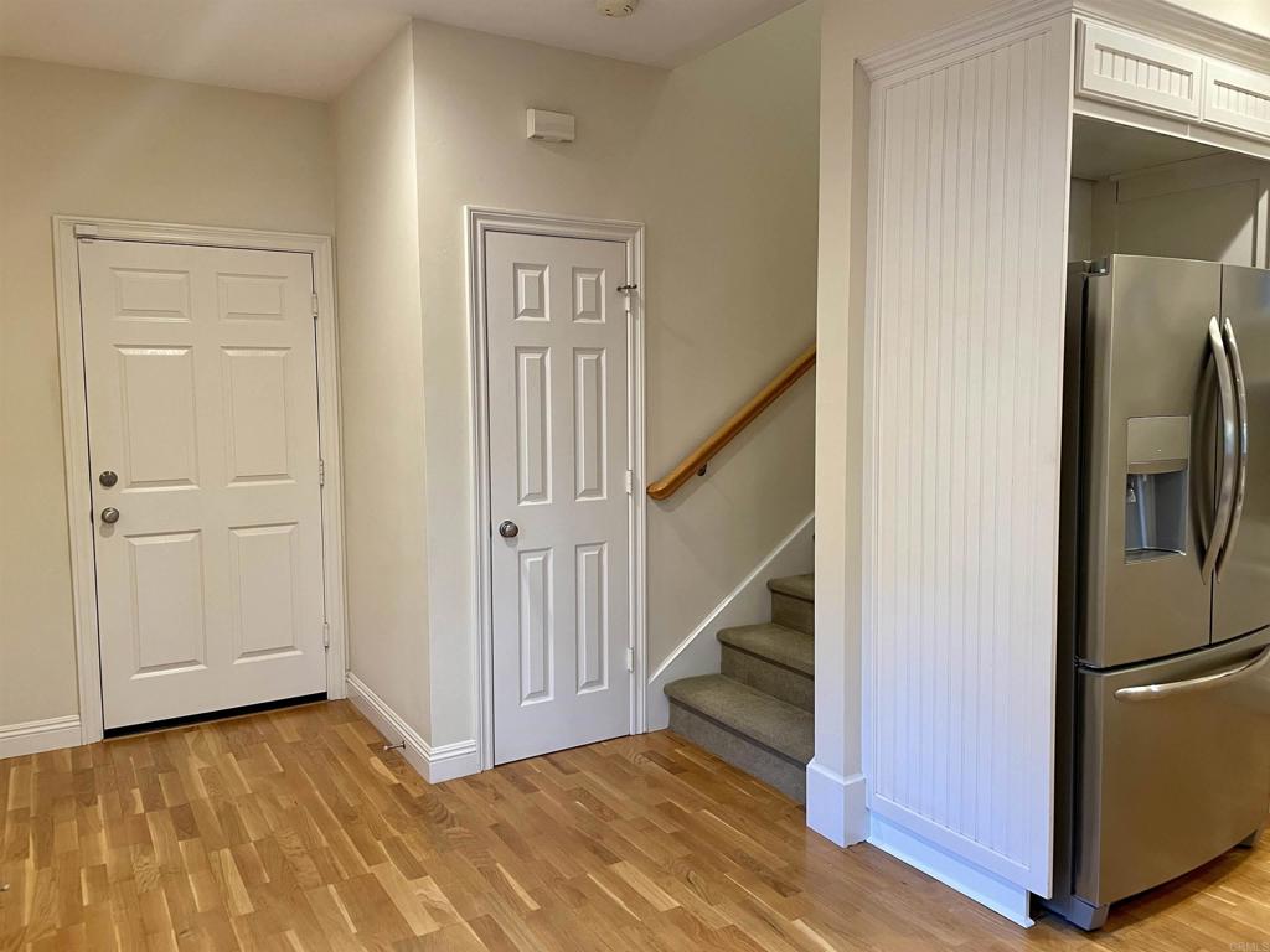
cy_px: 476
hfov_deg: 67.3
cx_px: 635
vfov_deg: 53.1
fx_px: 954
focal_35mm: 26
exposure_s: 1/60
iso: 160
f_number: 1.6
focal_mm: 4.2
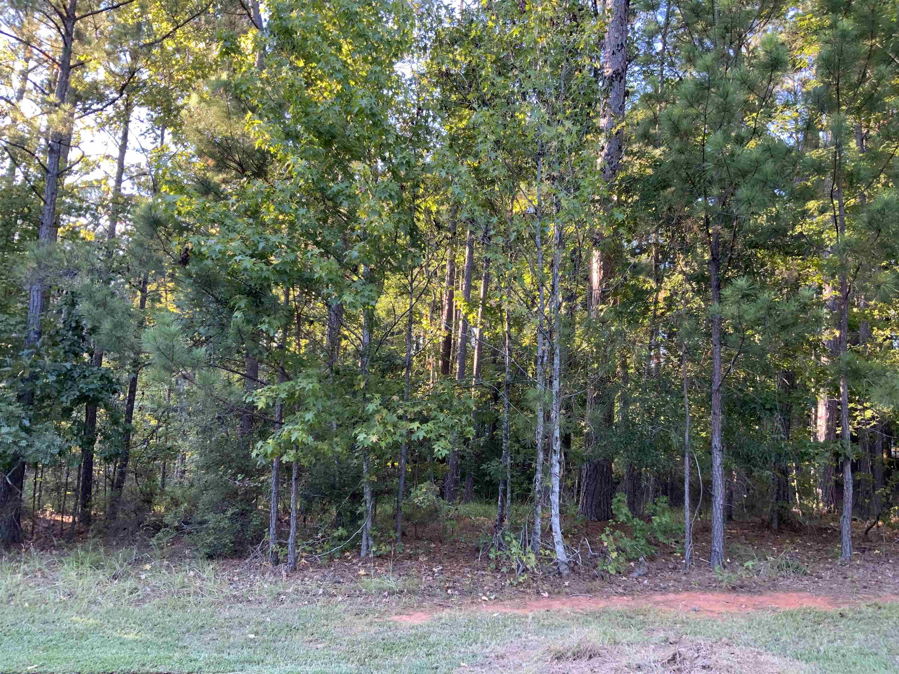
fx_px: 753
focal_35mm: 29
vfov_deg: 48.2
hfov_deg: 61.7
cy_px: 337
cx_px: 450
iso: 64
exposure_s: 1/110
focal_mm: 3
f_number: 1.8
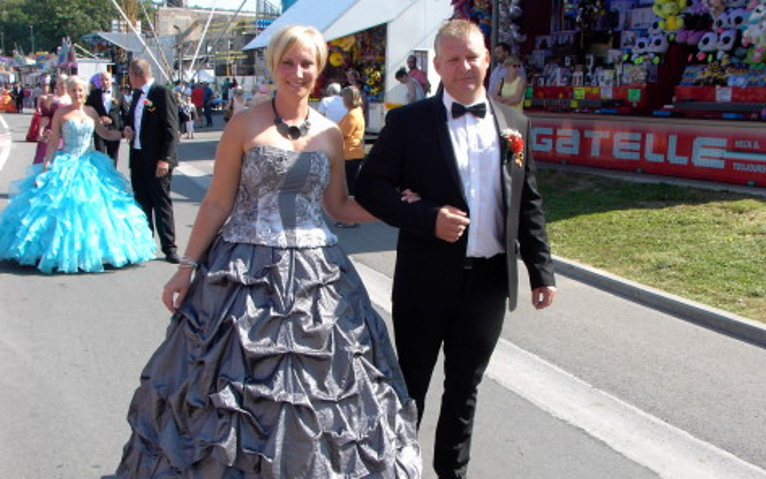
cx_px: 384
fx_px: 898
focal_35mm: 43
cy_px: 265
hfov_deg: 46.2
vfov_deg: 29.9
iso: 70
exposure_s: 1/200
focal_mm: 6.2
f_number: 4.5
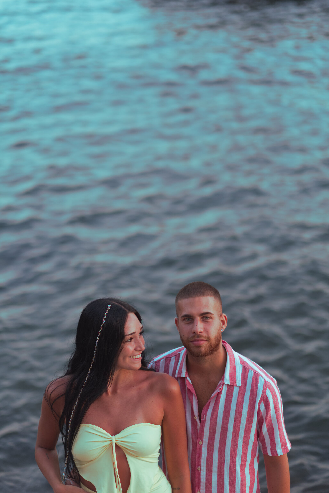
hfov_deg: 16.3
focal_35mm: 84
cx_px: 164
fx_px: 1149
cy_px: 246
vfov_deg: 24.2
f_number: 1.2
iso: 200
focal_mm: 56
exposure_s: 1/500
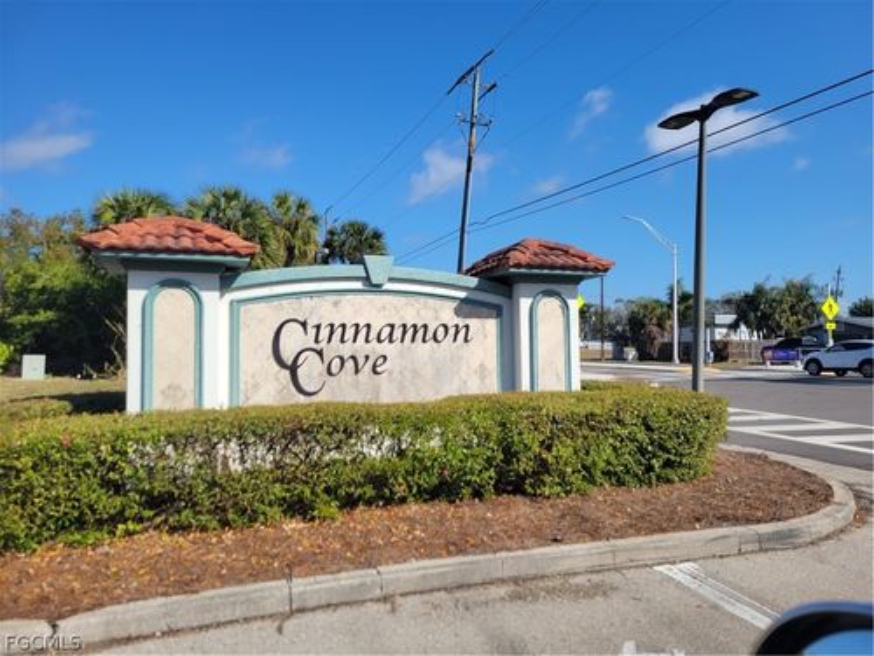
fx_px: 656
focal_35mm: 26
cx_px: 437
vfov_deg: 53.1
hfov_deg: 67.3
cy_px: 328
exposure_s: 1/3034
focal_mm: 5.4
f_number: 1.8
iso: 40
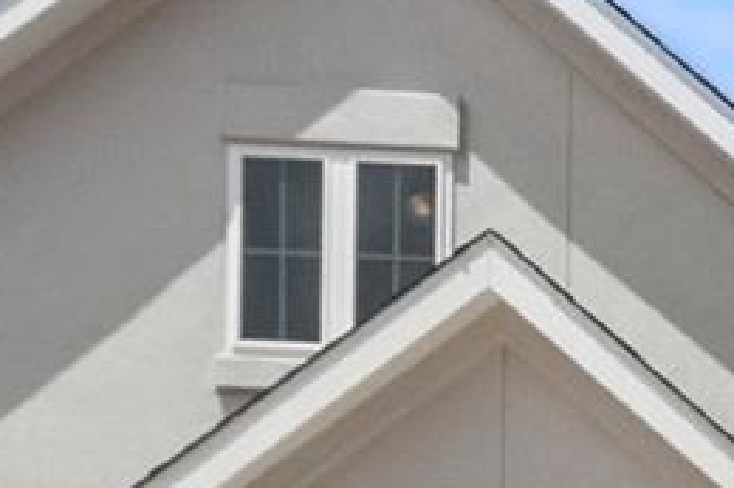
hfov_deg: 12.8
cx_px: 1409
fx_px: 2893
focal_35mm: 142
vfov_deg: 9.3
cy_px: 773
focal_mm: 12
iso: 400
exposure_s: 1/2000
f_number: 8
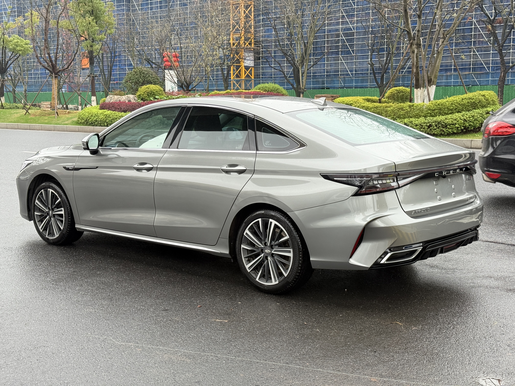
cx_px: 258
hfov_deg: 39.7
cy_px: 193
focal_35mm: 48
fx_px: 714
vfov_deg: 30.3
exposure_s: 1/301
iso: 64
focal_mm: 6.76
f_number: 1.78
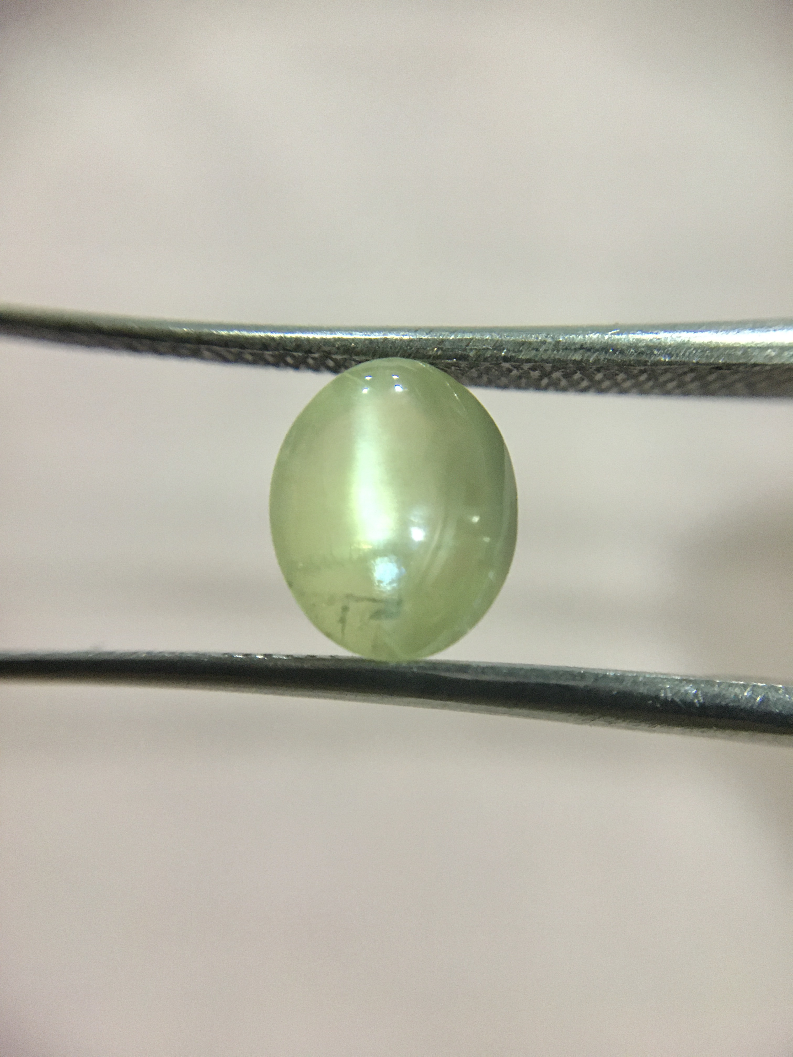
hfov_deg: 48.2
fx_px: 886
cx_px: 396
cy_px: 528
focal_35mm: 29
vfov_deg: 61.7
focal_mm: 4.15
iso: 250
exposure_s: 1/17
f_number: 2.2
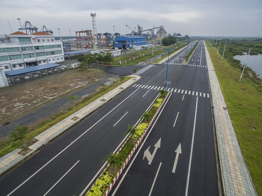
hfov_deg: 81.8
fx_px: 151
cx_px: 131
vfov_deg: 65.9
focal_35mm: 20
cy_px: 98
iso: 100
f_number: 2.8
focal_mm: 3.61
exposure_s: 1/470
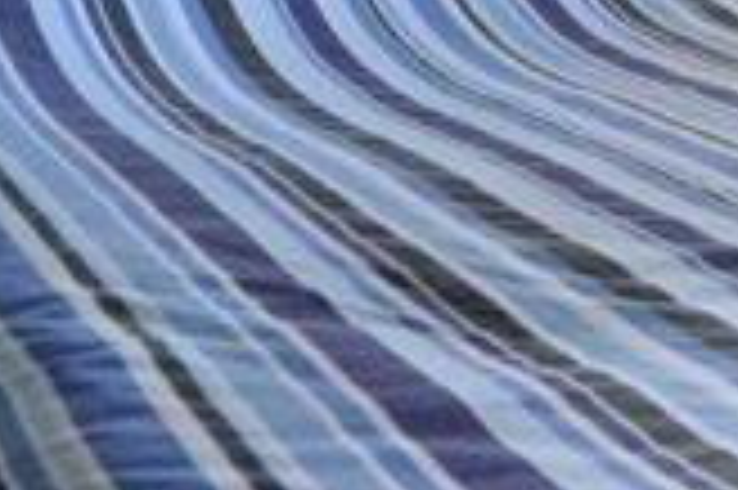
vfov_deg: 15.6
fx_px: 1597
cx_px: 738
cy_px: -321
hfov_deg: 24.8
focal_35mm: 78
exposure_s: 1/100
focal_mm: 13
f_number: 6.3
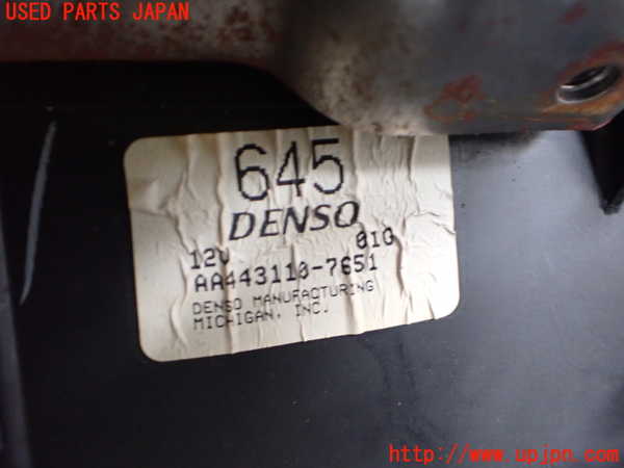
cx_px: 312
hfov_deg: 60.0
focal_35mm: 30
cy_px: 234
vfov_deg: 46.8
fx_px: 541
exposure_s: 1/30
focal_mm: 5.4
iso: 800
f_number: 2.3
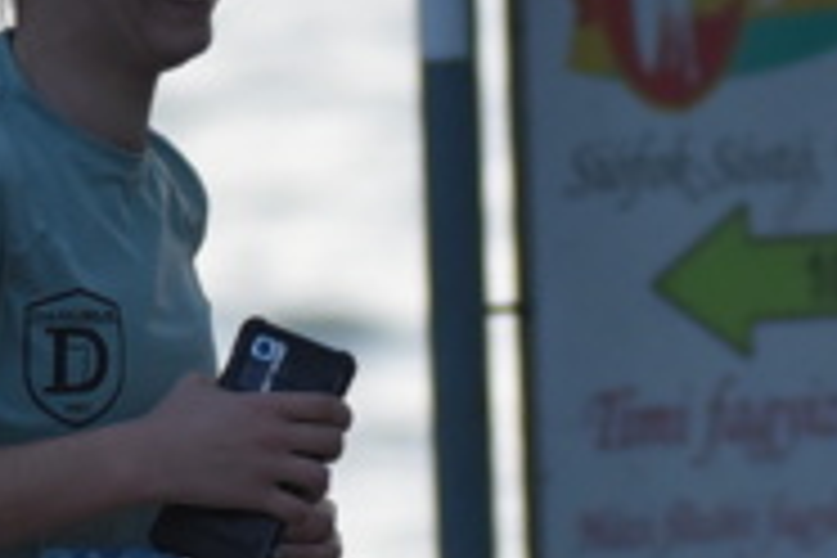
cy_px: 585
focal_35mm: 638
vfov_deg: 2.2
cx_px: 765
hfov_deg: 3.2
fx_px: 14832
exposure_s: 1/500
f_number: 2.8
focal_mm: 116
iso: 2200
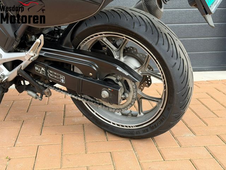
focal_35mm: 48
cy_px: 85
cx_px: 113
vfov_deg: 30.3
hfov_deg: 39.7
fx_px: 313
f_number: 1.78
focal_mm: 6.76
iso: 64
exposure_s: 1/503
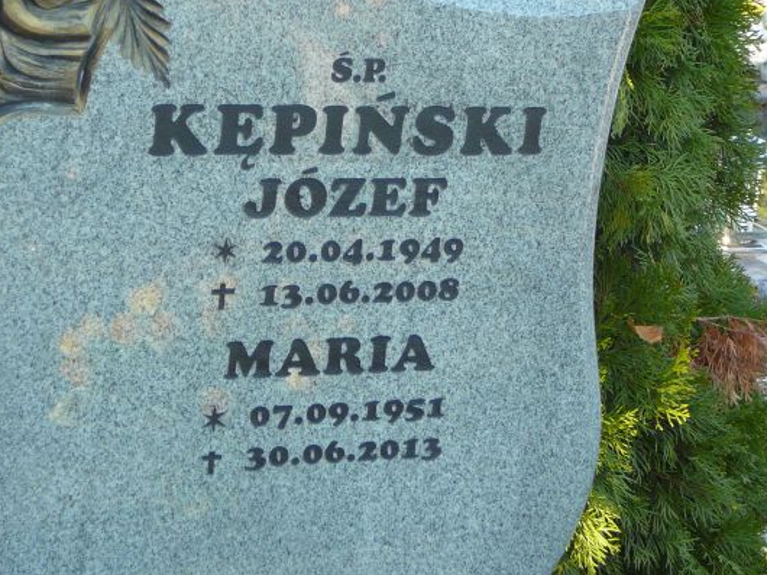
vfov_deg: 15.9
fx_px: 2060
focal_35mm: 93
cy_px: 242
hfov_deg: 21.1
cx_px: 331
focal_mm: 11.5
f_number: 3.7
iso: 80
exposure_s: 1/60
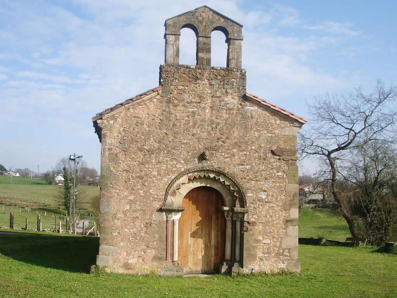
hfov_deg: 45.8
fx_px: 470
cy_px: 149
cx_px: 198
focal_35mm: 41
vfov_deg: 35.1
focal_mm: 6.8
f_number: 4.6
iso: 50
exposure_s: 1/250
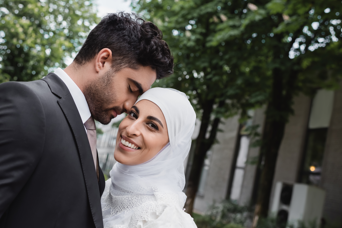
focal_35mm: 43
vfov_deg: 31.2
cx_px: 157
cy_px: 124
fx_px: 409
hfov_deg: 45.4
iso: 320
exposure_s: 1/800
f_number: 3.5
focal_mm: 35
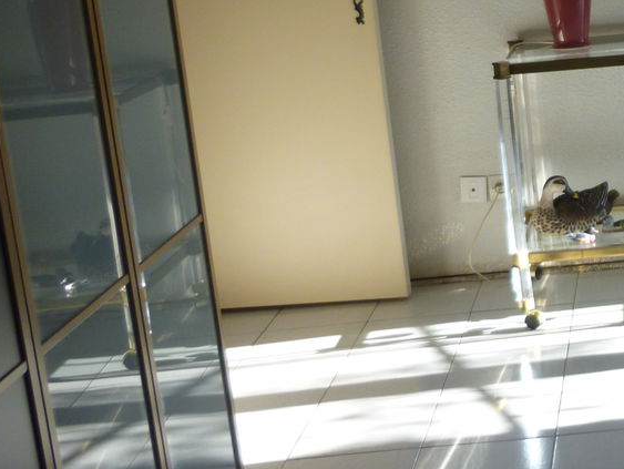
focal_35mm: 71
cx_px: 738
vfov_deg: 20.5
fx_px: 1281
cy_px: 79
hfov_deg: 24.9
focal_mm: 4.5
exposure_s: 1/125
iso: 100
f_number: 3.1
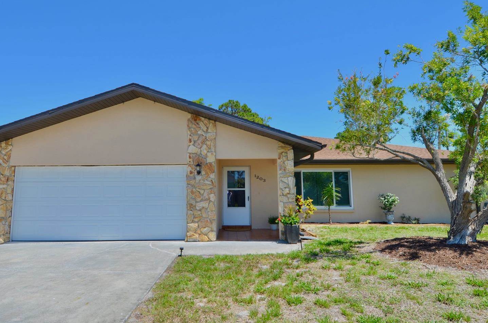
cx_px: 228
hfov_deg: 48.5
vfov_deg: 33.2
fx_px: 541
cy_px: 157
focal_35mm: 40
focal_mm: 24
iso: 100
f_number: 8
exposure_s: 1/250
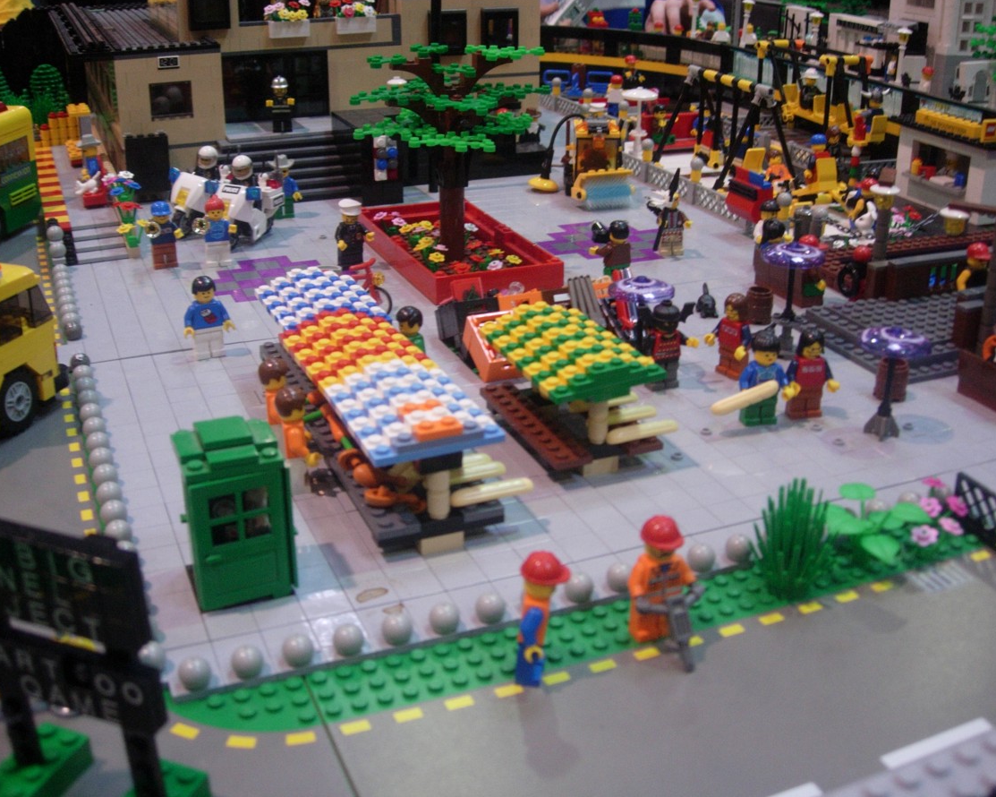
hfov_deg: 45.8
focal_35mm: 40
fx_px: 1179
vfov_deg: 37.3
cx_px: 534
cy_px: 398
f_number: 2.8
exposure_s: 1/32
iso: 173
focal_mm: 7.8
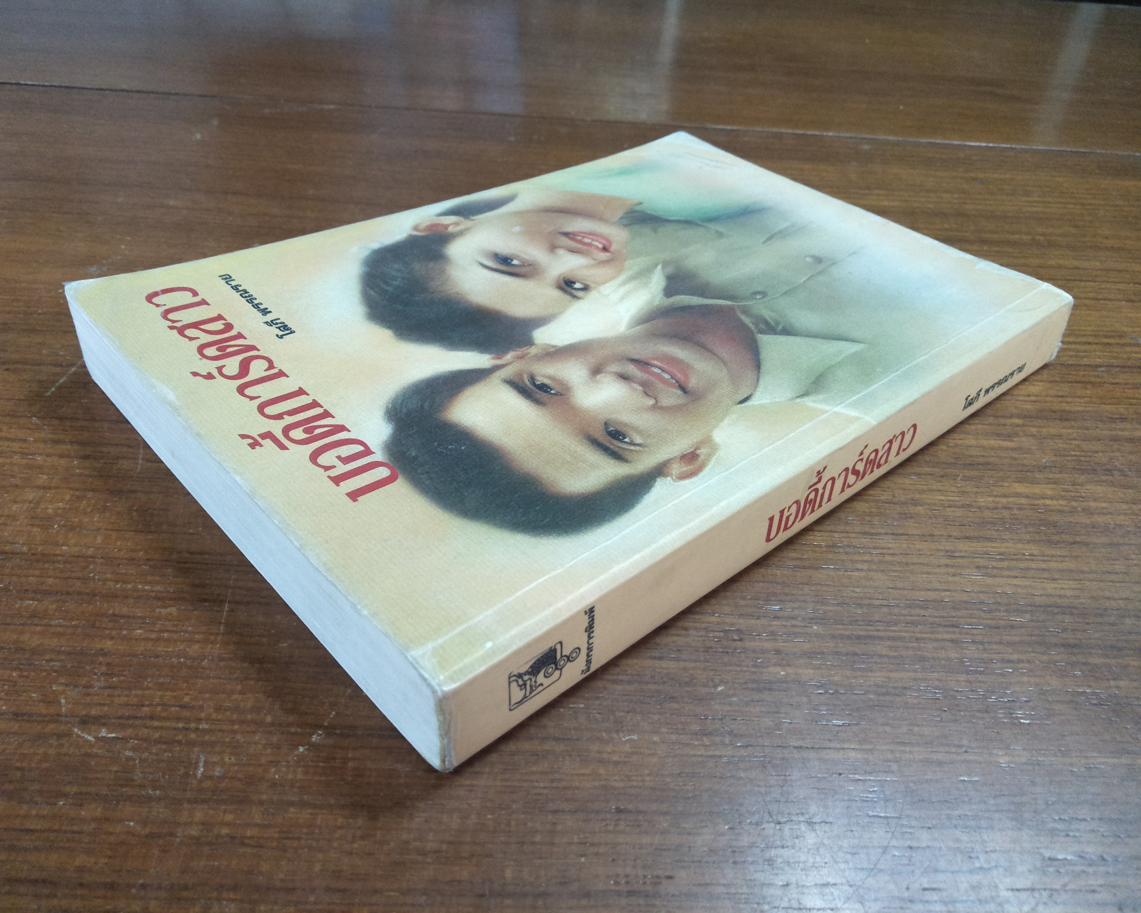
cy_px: 454
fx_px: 709
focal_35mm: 21
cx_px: 538
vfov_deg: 65.5
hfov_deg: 77.6
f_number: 2.2
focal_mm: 3.46
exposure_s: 1/33
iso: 346
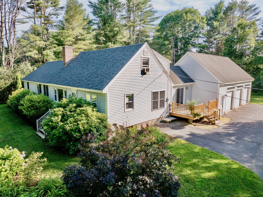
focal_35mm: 24
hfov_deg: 71.6
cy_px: 98
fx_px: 182
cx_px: 132
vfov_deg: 56.8
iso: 800
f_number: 2.8
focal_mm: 12.29
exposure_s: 1/60
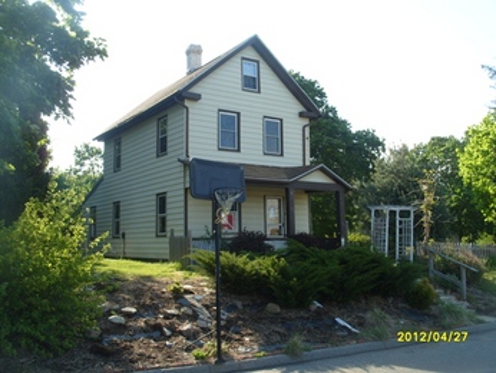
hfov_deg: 52.6
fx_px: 502
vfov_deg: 40.7
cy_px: 186
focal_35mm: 35
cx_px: 248
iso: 80
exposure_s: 1/180
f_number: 4.8
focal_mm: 7.8
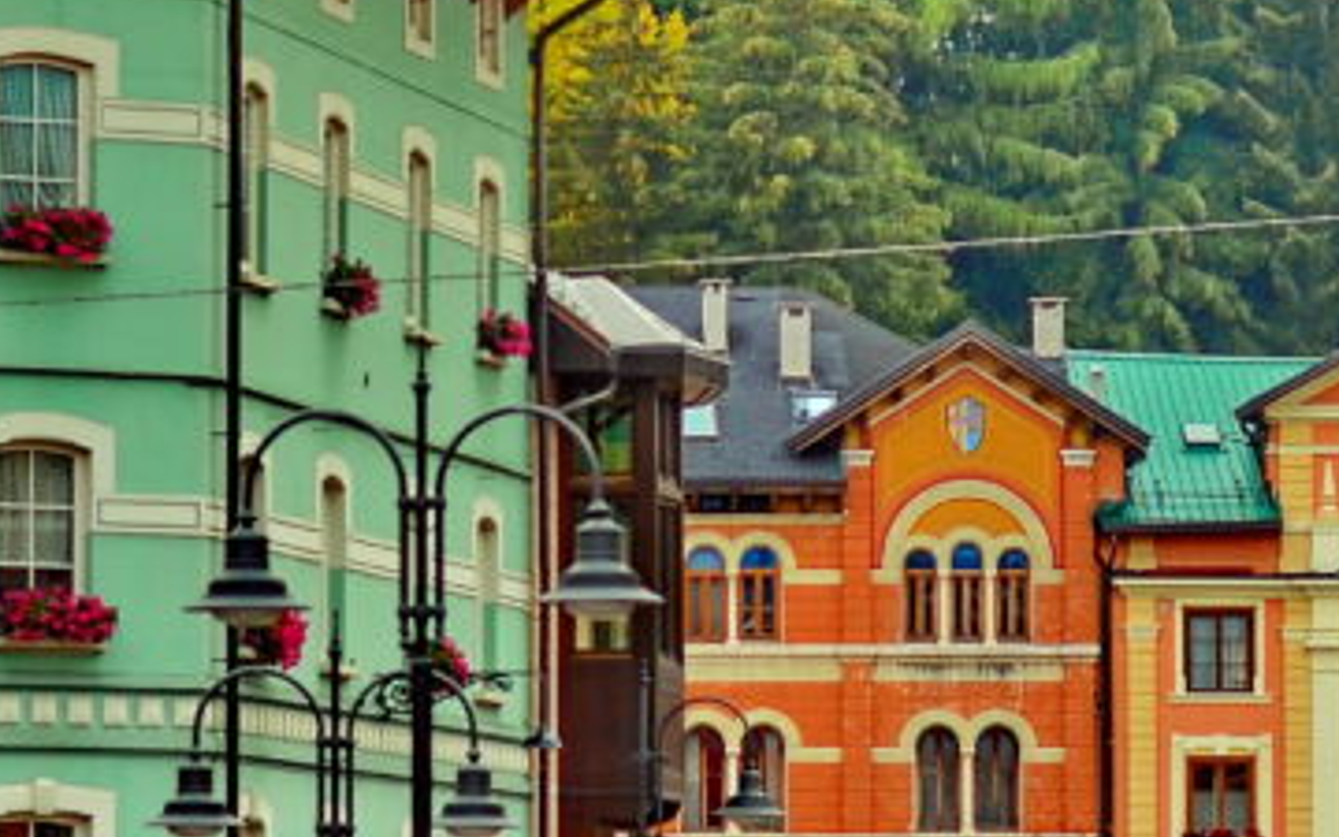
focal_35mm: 271
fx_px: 9889
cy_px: 420
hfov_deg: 7.7
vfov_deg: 4.8
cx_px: 580
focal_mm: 50
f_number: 2.5
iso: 160
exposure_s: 1/1000
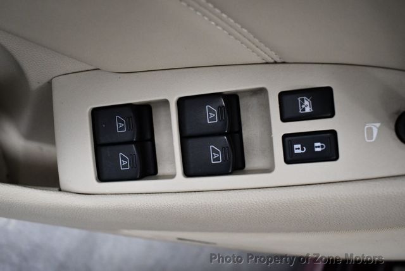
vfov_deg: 36.9
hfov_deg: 53.1
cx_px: 202
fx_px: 405
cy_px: 136
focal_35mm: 36
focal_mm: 18
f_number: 3.5
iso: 1800
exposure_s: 1/125
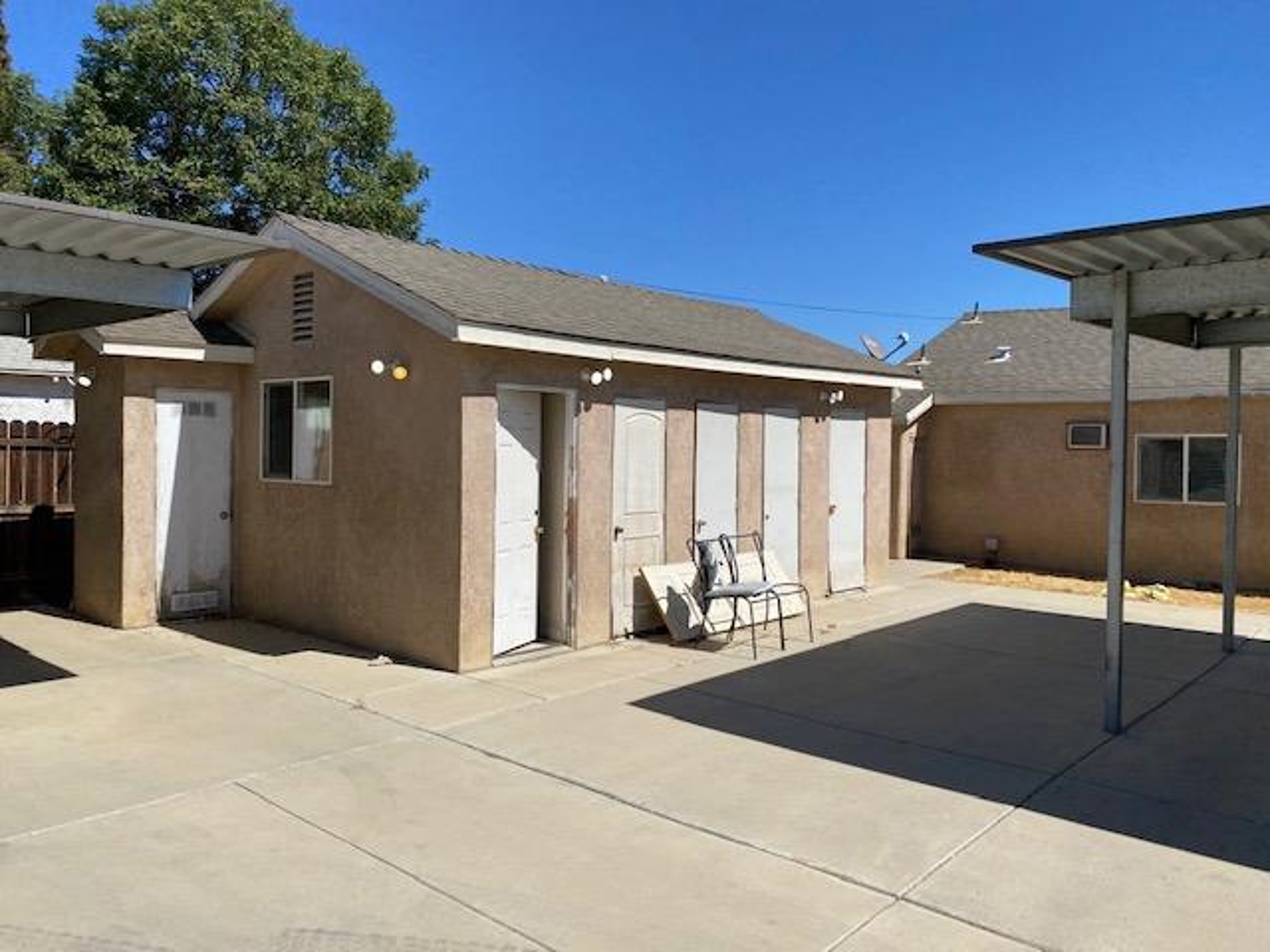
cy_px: 476
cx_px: 635
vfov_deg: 53.1
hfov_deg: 67.3
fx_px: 954
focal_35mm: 26
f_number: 1.8
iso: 32
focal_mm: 4.25
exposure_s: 1/4444
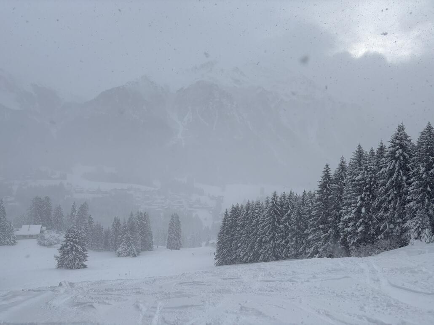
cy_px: 162
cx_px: 217
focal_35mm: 26
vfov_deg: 53.1
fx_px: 326
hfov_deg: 67.3
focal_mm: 5.96
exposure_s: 1/4255
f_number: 1.6
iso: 50
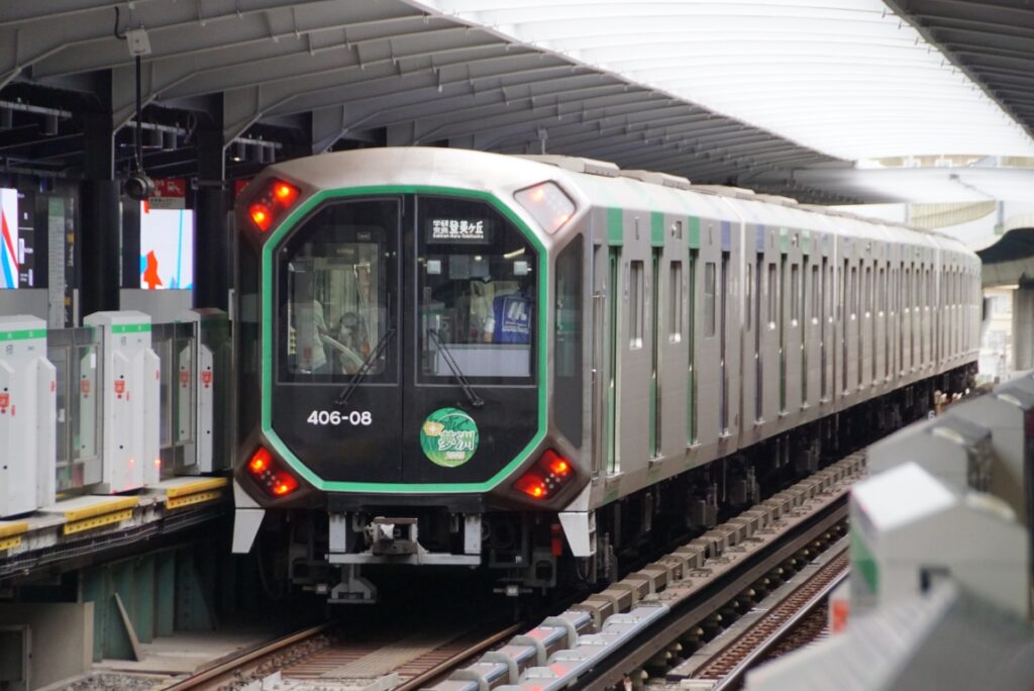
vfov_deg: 6.1
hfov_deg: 9.1
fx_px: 6466
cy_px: 346
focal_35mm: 225
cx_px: 517
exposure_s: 1/200
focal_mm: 150
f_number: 7.1
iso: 1250
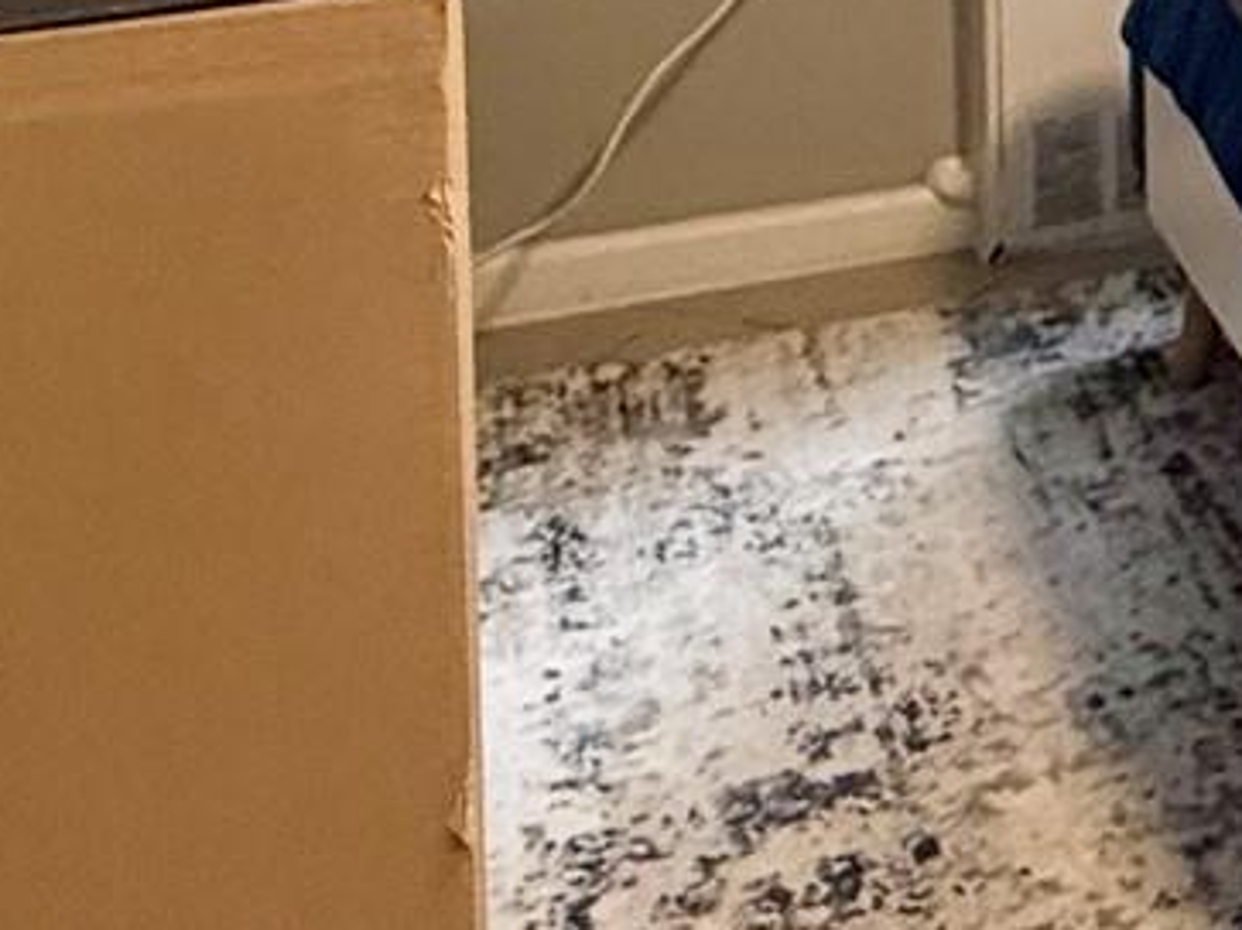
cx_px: 2002
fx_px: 2834
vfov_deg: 16.5
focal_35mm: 79
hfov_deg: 20.2
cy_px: -568
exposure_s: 1/60
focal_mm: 2.22
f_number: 2.2
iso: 250
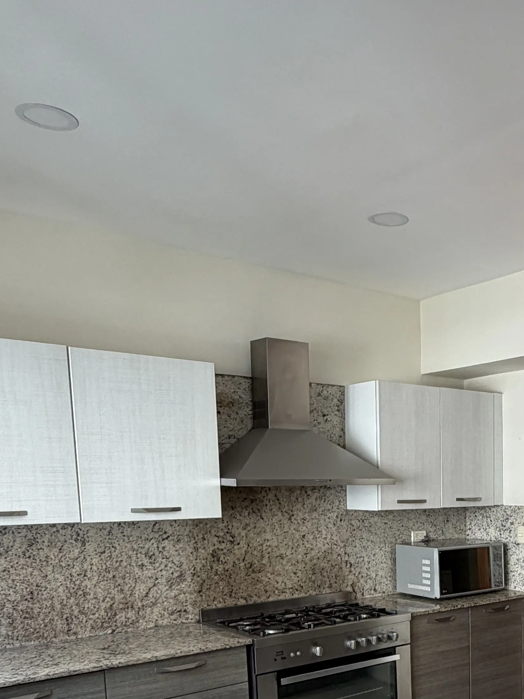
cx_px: 469
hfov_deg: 37.2
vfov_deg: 47.8
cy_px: 581
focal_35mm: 36
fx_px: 727
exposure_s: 1/121
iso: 125
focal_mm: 2.22
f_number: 2.2
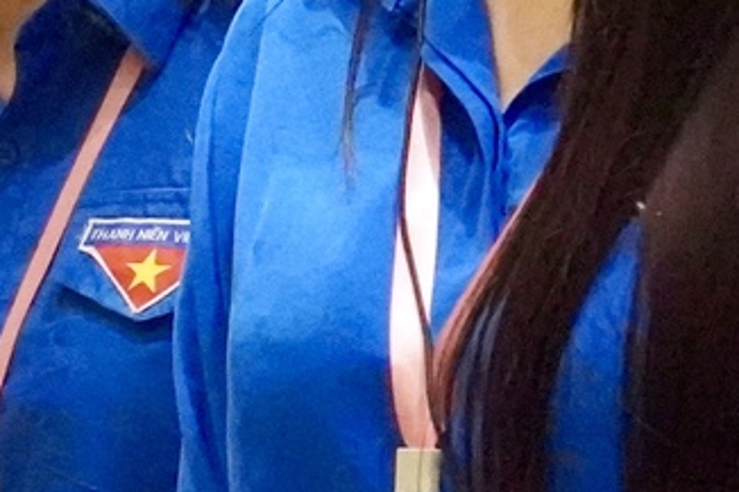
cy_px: 298
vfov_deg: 6.2
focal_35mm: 221
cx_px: -1045
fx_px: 4534
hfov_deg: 8.5
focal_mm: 36
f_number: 7.1
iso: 25600
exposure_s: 1/160
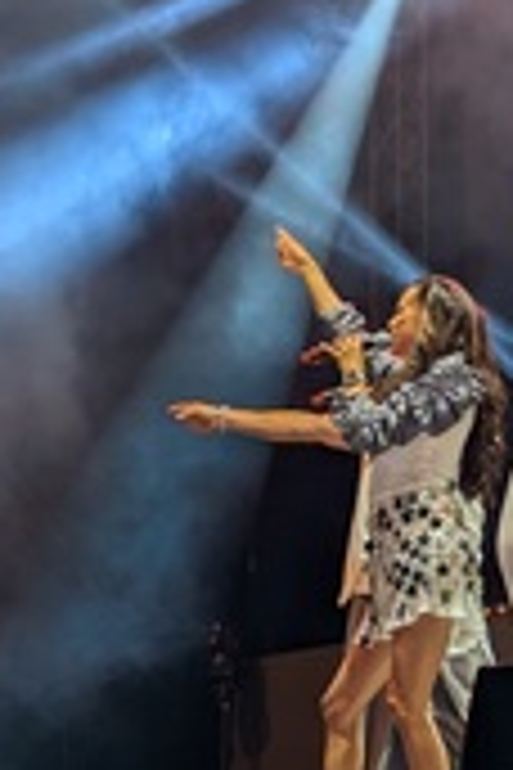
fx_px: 2501
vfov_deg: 17.5
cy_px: 356
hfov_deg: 11.5
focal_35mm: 117
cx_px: 596
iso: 41
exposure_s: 1/108
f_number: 1.85
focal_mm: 6.81
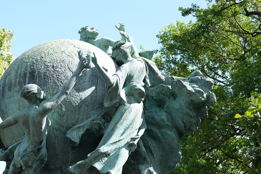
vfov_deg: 19.4
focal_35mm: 70
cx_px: 79
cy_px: 106
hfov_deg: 28.6
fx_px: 507
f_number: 3.6
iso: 160
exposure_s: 1/400
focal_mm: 32
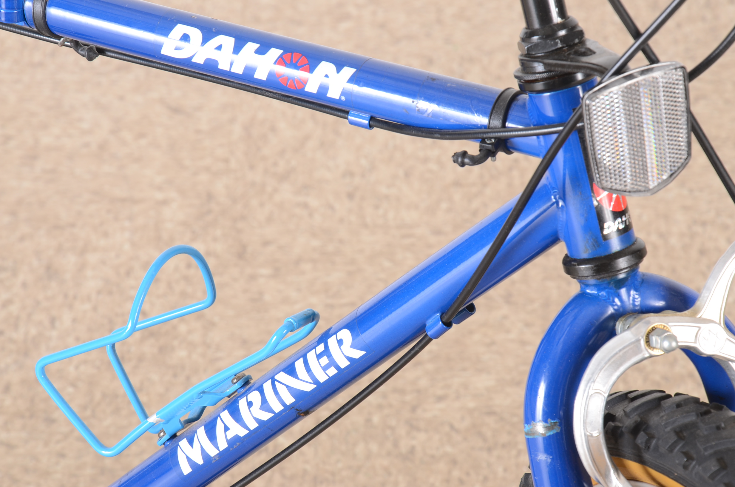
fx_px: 3209
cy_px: 244
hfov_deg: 13.1
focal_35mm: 158
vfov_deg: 8.7
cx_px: 368
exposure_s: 1/100
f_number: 11
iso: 160
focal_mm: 105
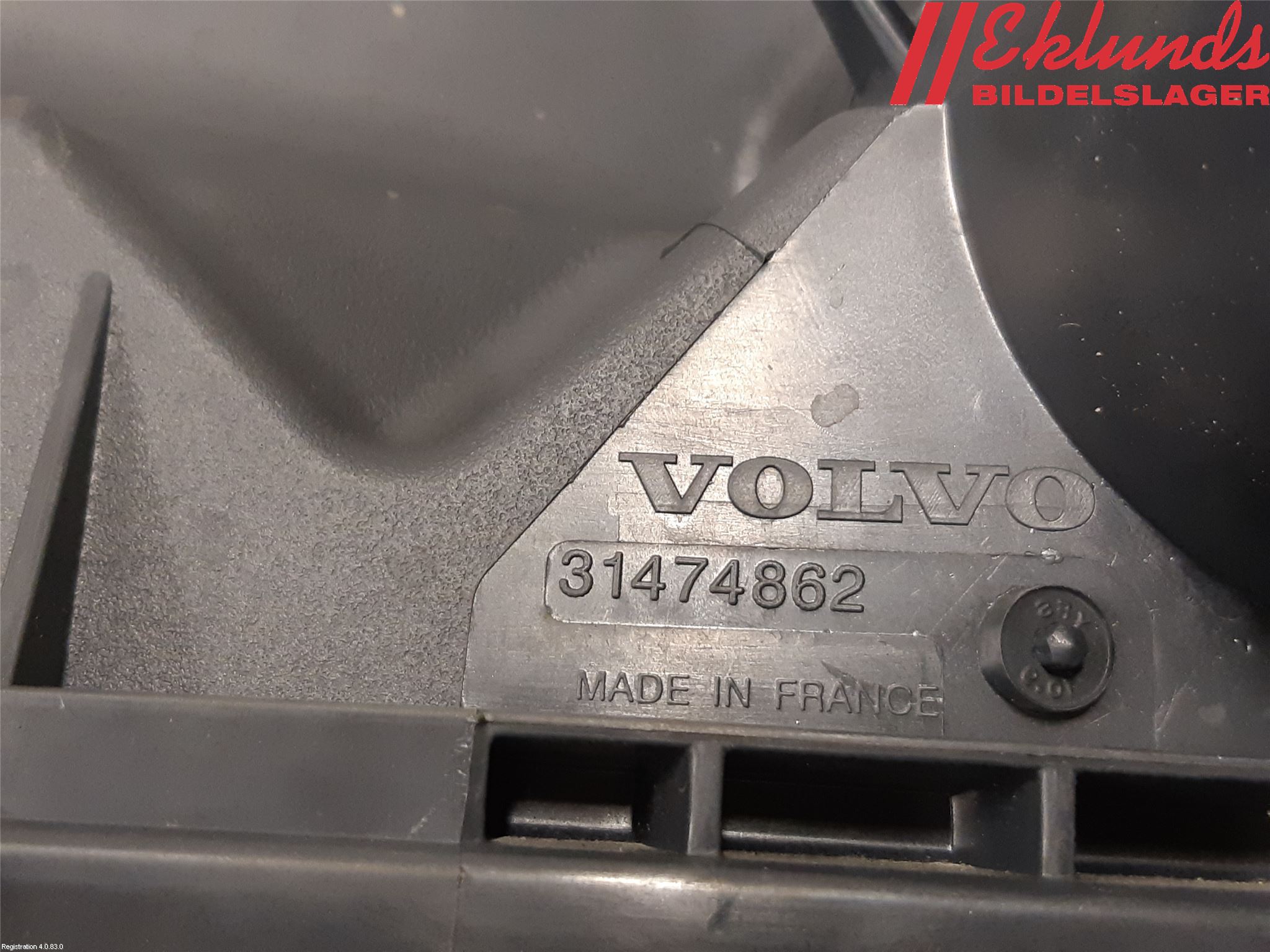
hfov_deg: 67.3
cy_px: 476
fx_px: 954
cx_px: 635
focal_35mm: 26
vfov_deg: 53.1
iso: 250
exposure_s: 1/33
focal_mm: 3.93
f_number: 1.7
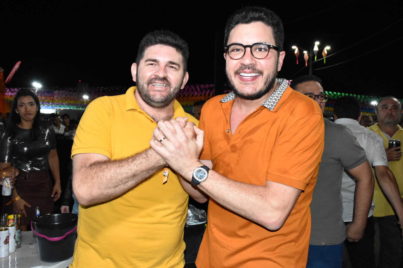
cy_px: 134
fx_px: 369
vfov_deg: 40.0
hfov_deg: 57.2
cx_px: 202
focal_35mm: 33
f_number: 5.6
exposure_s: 1/100
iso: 2500
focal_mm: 22
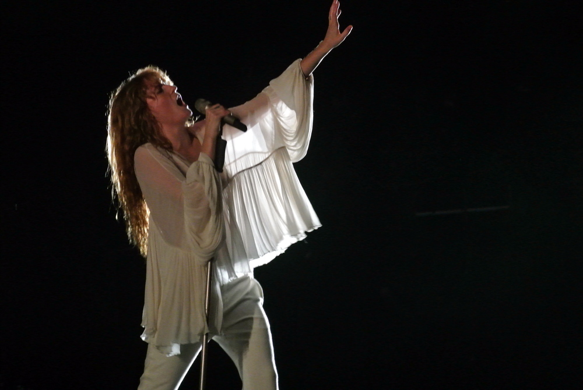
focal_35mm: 252
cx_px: 292
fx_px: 4087
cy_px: 195
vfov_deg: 5.5
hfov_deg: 8.2
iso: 3200
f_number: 5.3
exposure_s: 1/60
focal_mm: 93.5
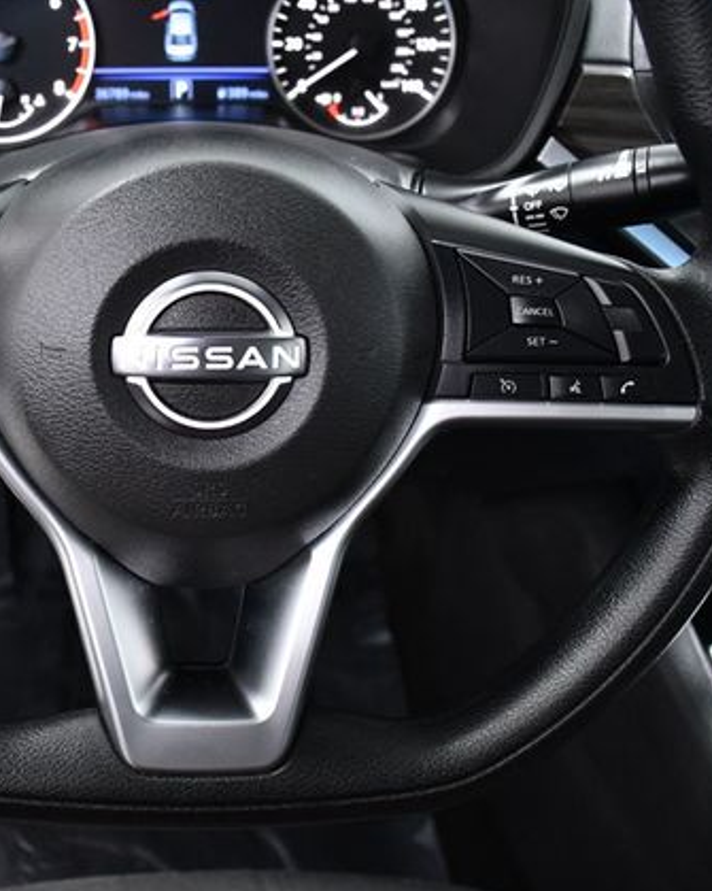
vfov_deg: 42.9
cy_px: 447
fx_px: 1133
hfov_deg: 34.3
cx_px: 198
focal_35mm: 43
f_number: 4.5
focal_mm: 20
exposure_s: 1/125
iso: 2500
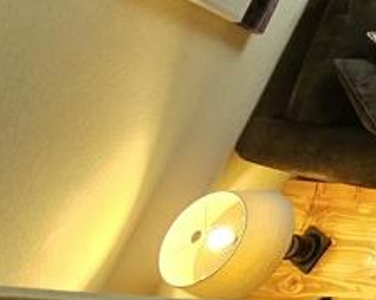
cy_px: -273
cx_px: 784
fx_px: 645
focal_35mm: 58
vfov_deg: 18.7
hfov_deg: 18.2
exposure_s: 1/60.2
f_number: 2.2
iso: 250
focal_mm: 2.2
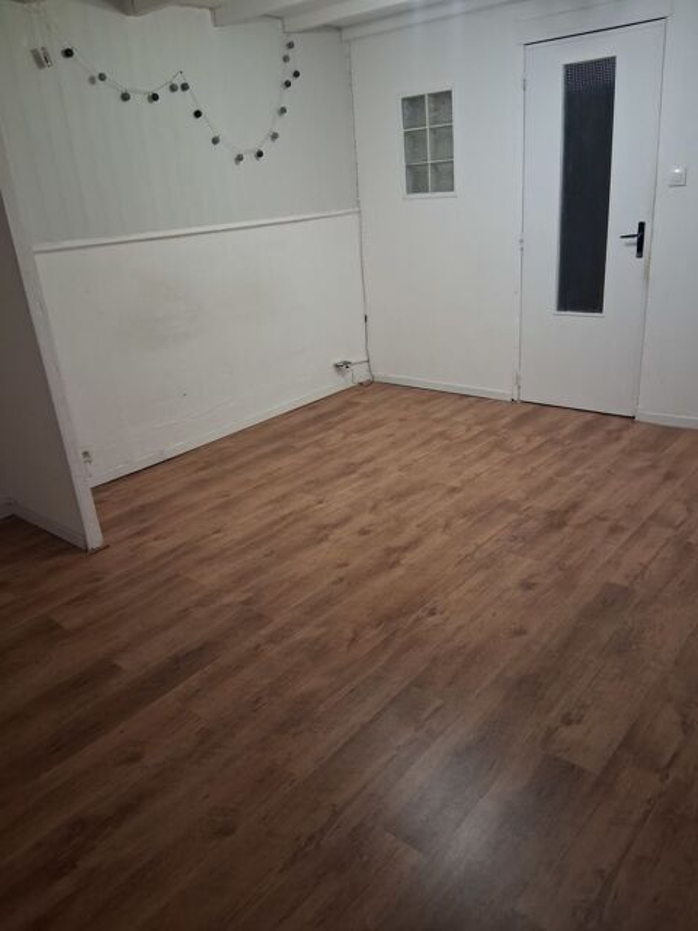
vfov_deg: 67.3
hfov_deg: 53.1
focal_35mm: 26
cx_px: 349
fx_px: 699
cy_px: 466
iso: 500
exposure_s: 1/50
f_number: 1.8
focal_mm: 3.98
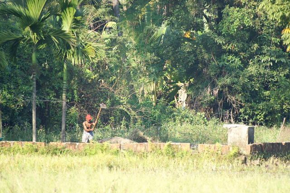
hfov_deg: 4.6
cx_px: 145
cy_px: 96
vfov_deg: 3.1
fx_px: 3623
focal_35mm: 450
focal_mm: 300
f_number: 5.6
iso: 200
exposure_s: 1/300
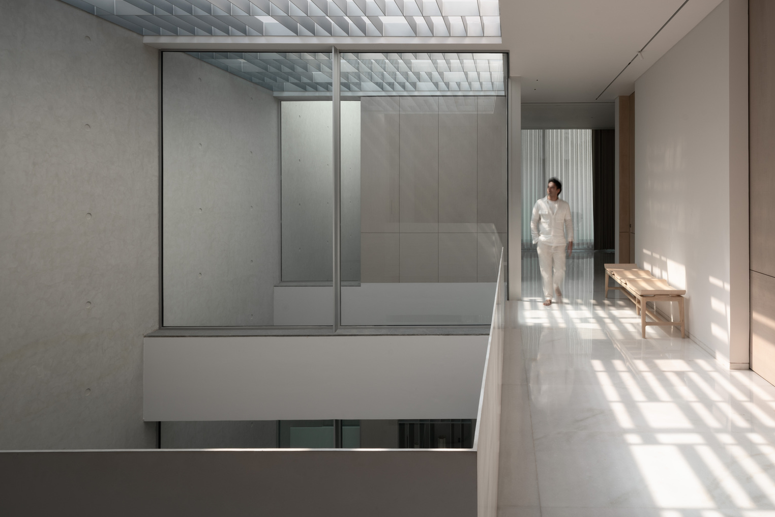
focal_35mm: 21
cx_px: 508
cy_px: 192
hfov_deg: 78.9
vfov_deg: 58.7
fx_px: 452
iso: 100
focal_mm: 16
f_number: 14
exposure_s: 1.3
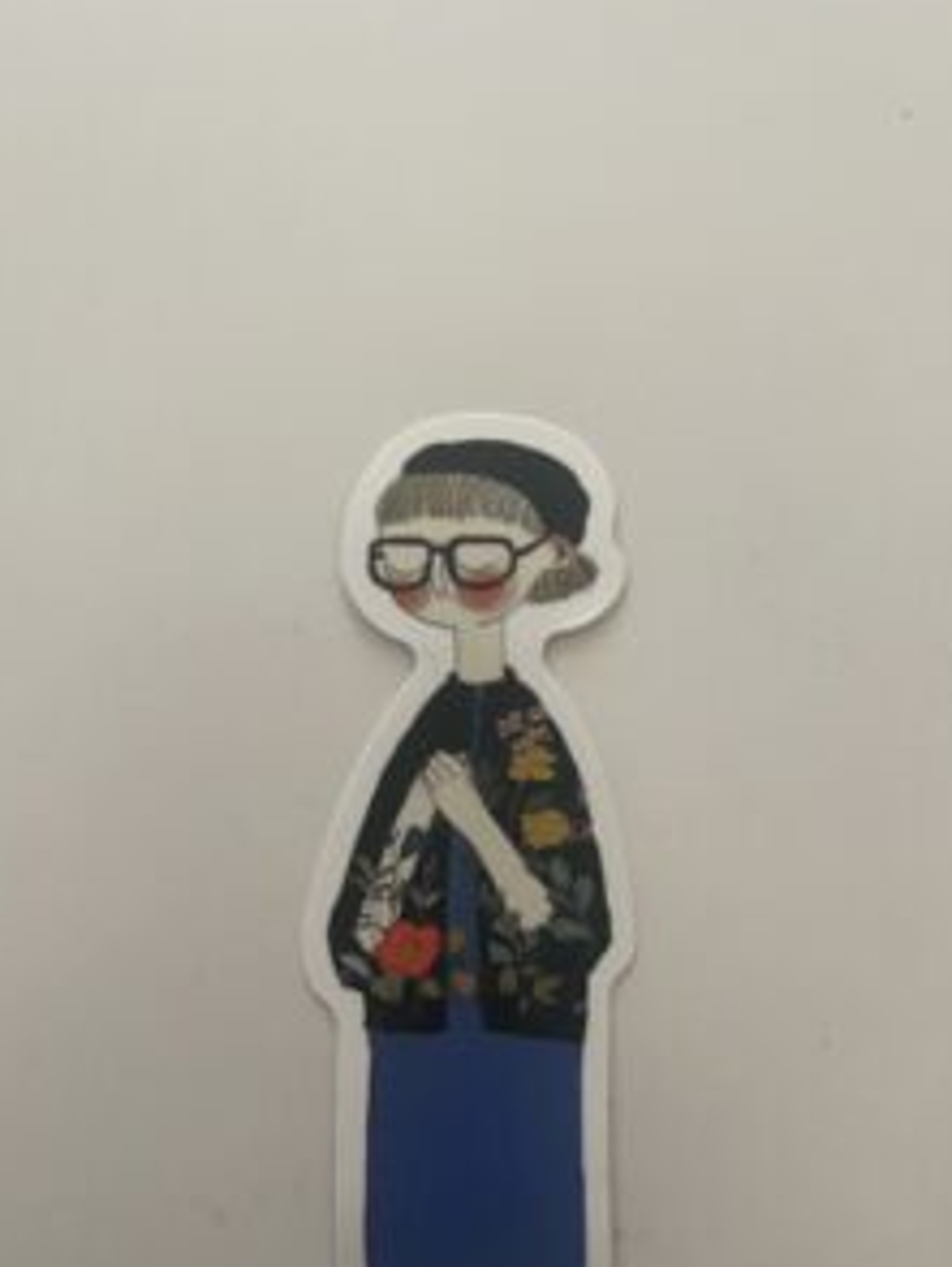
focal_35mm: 34
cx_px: 491
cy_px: 814
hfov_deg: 41.8
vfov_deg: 53.2
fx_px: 1245
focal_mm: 5.1
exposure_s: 1/60
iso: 160
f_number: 1.6
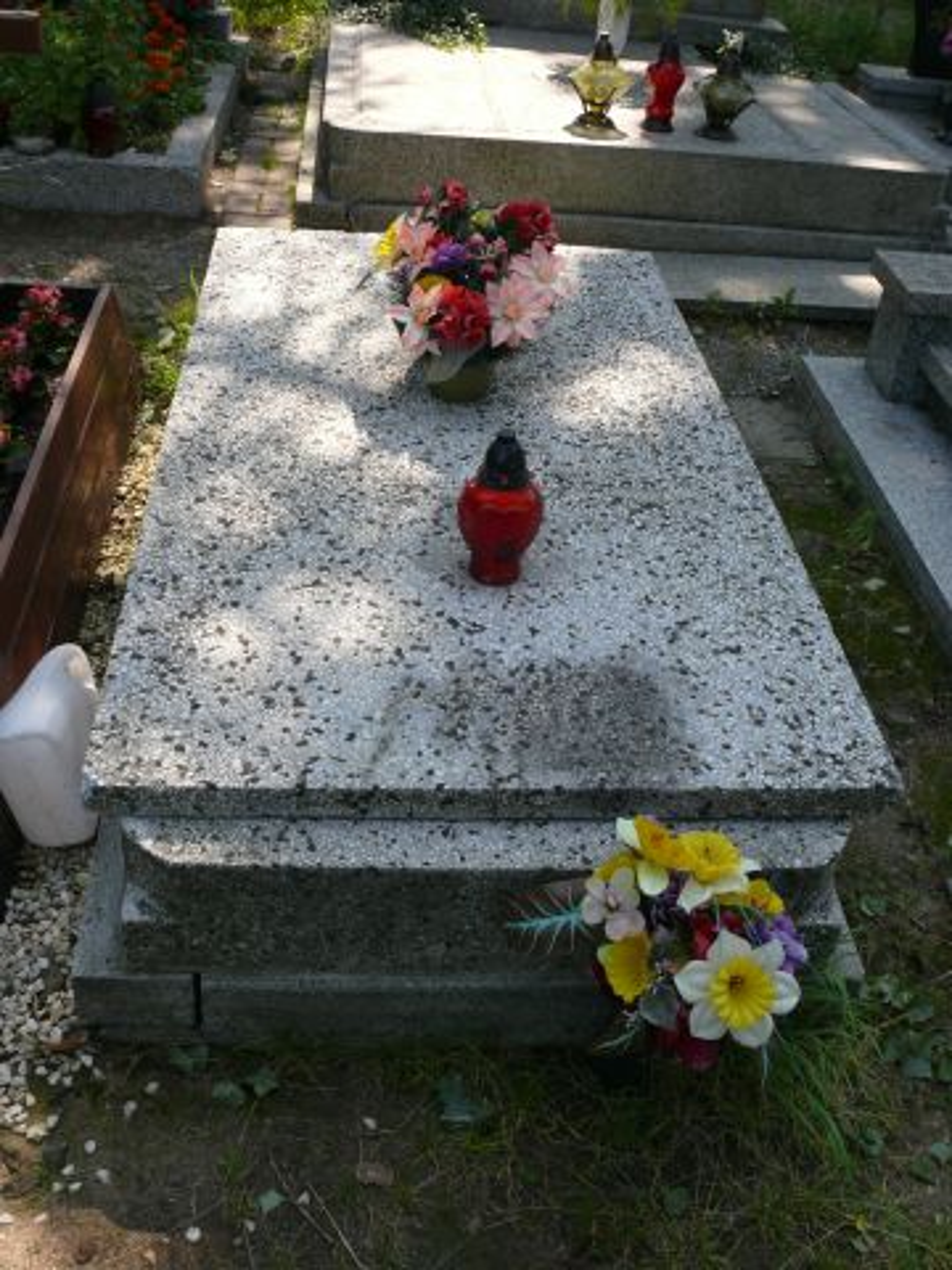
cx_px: 476
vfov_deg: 52.6
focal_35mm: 35
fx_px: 1283
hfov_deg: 40.7
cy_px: 635
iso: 100
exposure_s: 1/200
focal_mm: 7.4
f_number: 4.5
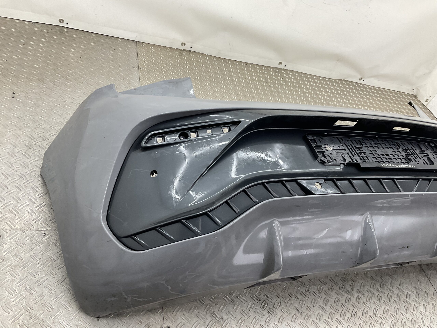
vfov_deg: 48.2
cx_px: 218
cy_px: 164
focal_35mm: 29
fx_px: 366
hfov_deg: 61.7
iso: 40
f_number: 1.8
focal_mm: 3
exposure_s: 1/100
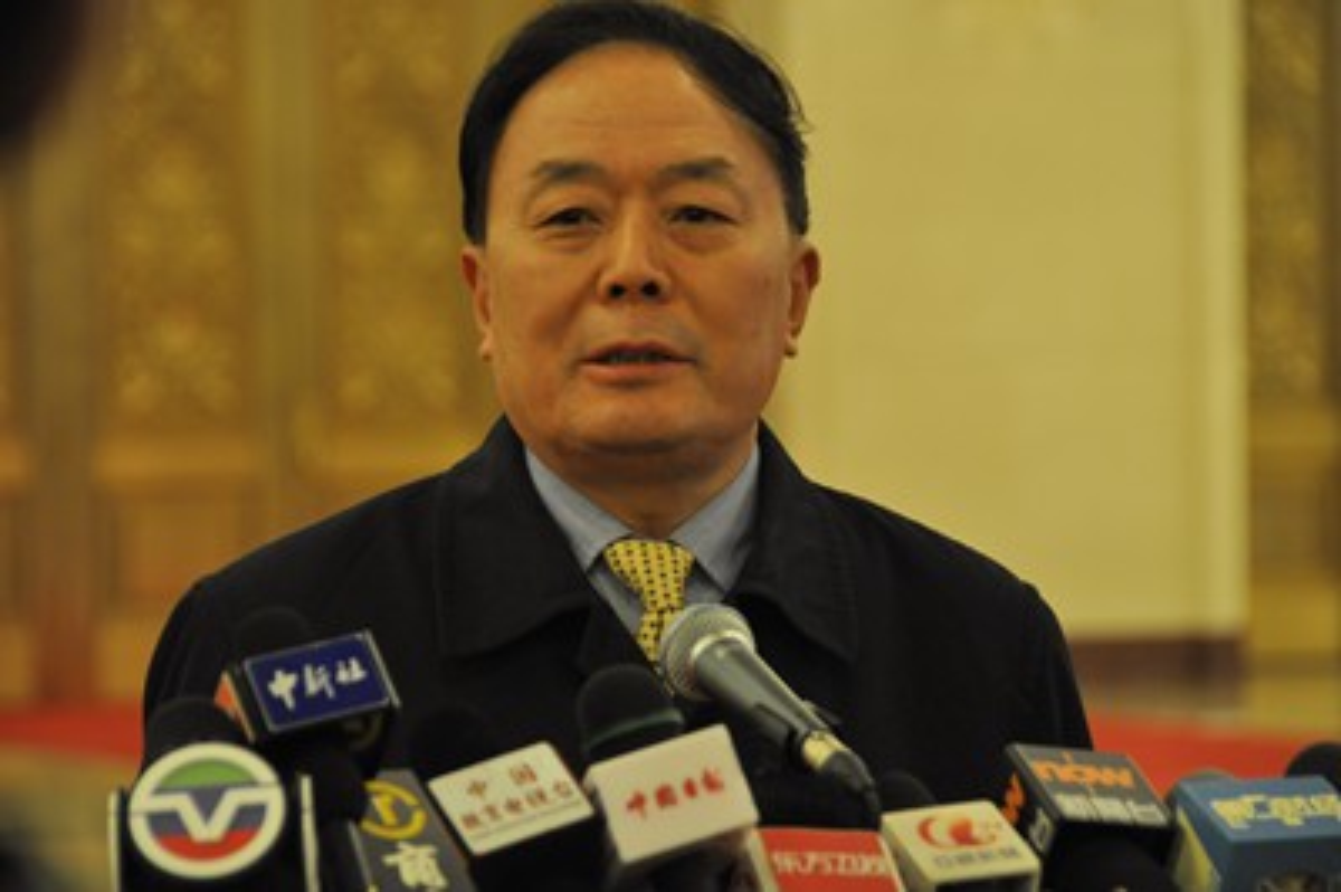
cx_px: 670
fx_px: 7537
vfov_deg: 6.8
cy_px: 446
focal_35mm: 202
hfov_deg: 10.2
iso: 800
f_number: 5.6
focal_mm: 135
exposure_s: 1/30
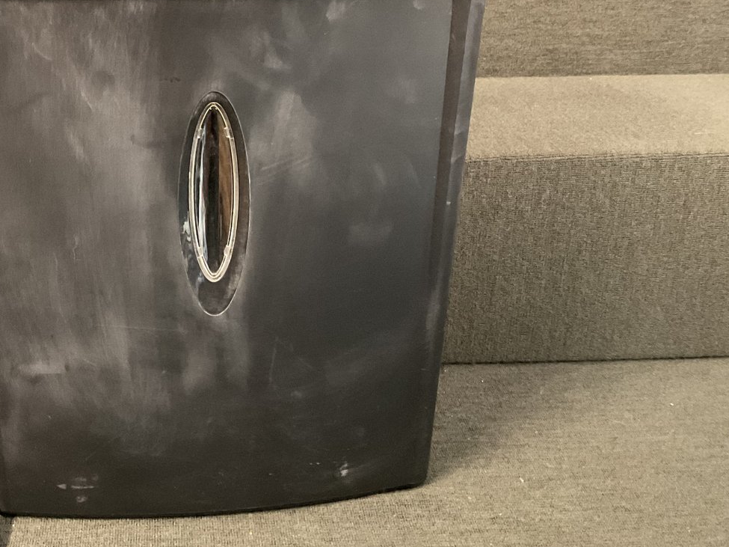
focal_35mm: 45
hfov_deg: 41.5
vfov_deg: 31.8
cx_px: 237
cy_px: 168
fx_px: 948
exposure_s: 1/24
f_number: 1.8
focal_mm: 3
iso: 500
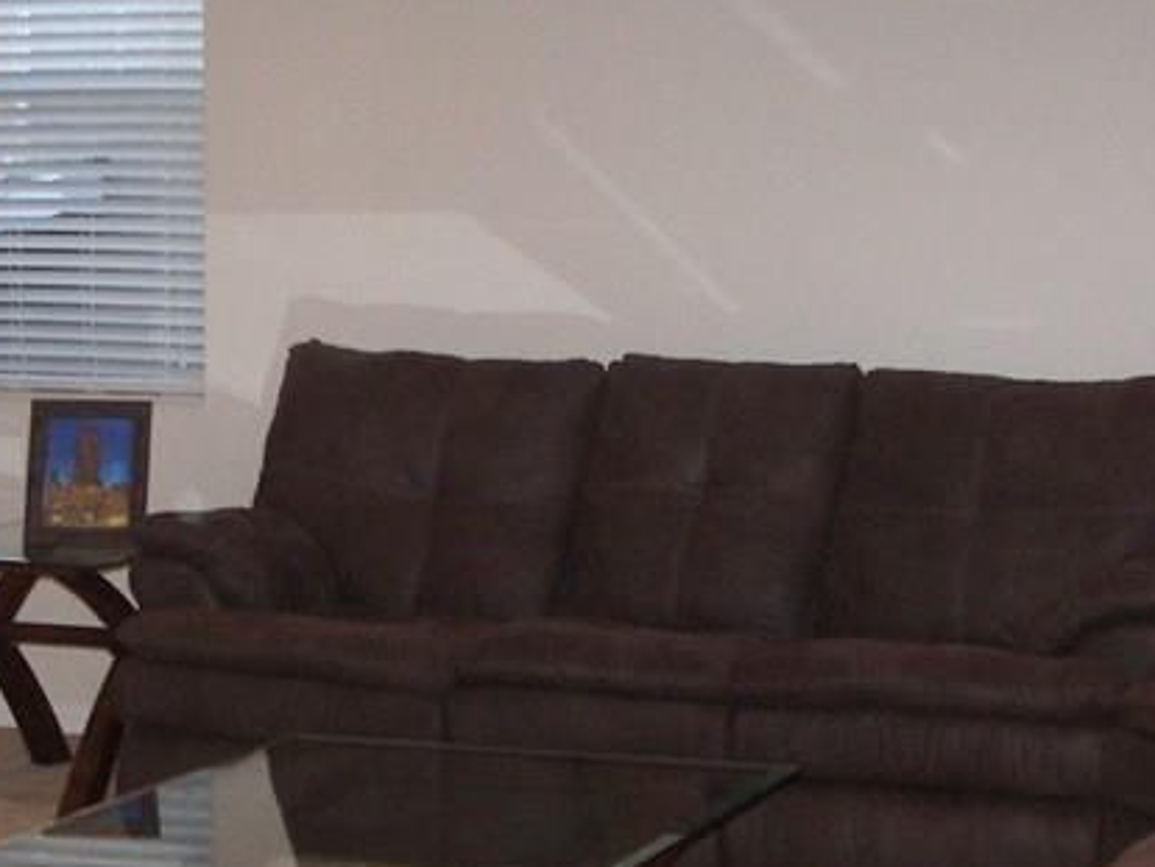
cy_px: 549
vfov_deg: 16.6
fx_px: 2971
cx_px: 321
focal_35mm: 89
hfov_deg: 21.8
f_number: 2.8
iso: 160
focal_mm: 6
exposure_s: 1/30
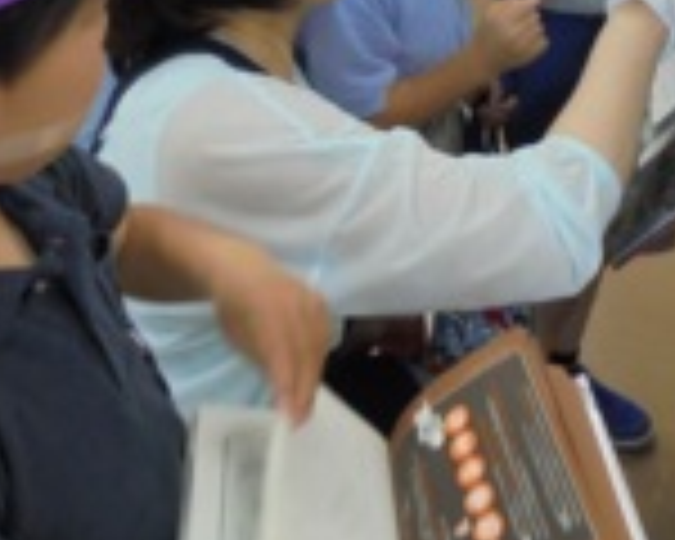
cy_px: 18
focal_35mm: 59
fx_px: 1179
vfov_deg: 24.8
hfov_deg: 31.8
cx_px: 423
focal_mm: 4.6
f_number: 3.5
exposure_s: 1/40
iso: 250
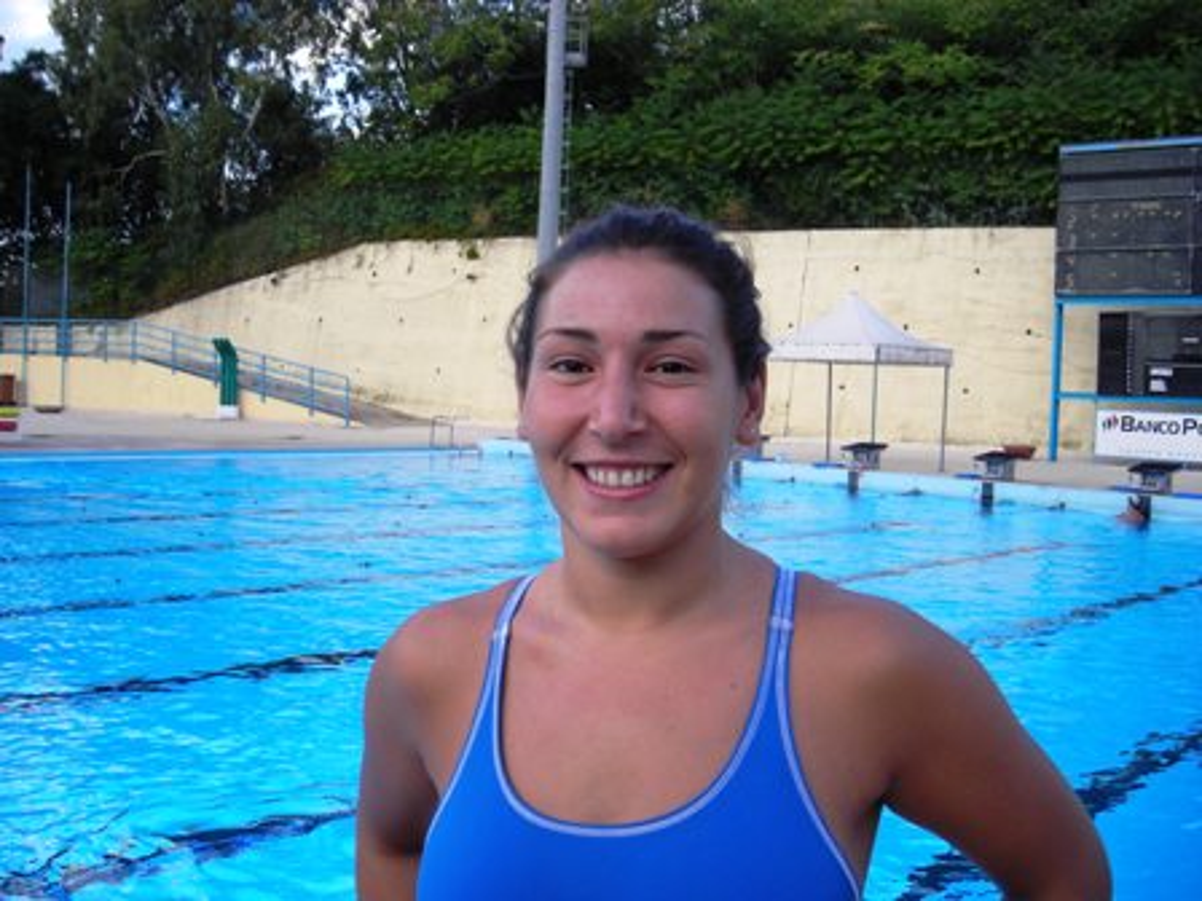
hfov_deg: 49.0
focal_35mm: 38
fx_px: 1320
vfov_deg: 37.7
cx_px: 601
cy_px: 450
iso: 50
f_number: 3.2
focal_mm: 6.3
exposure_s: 1/130
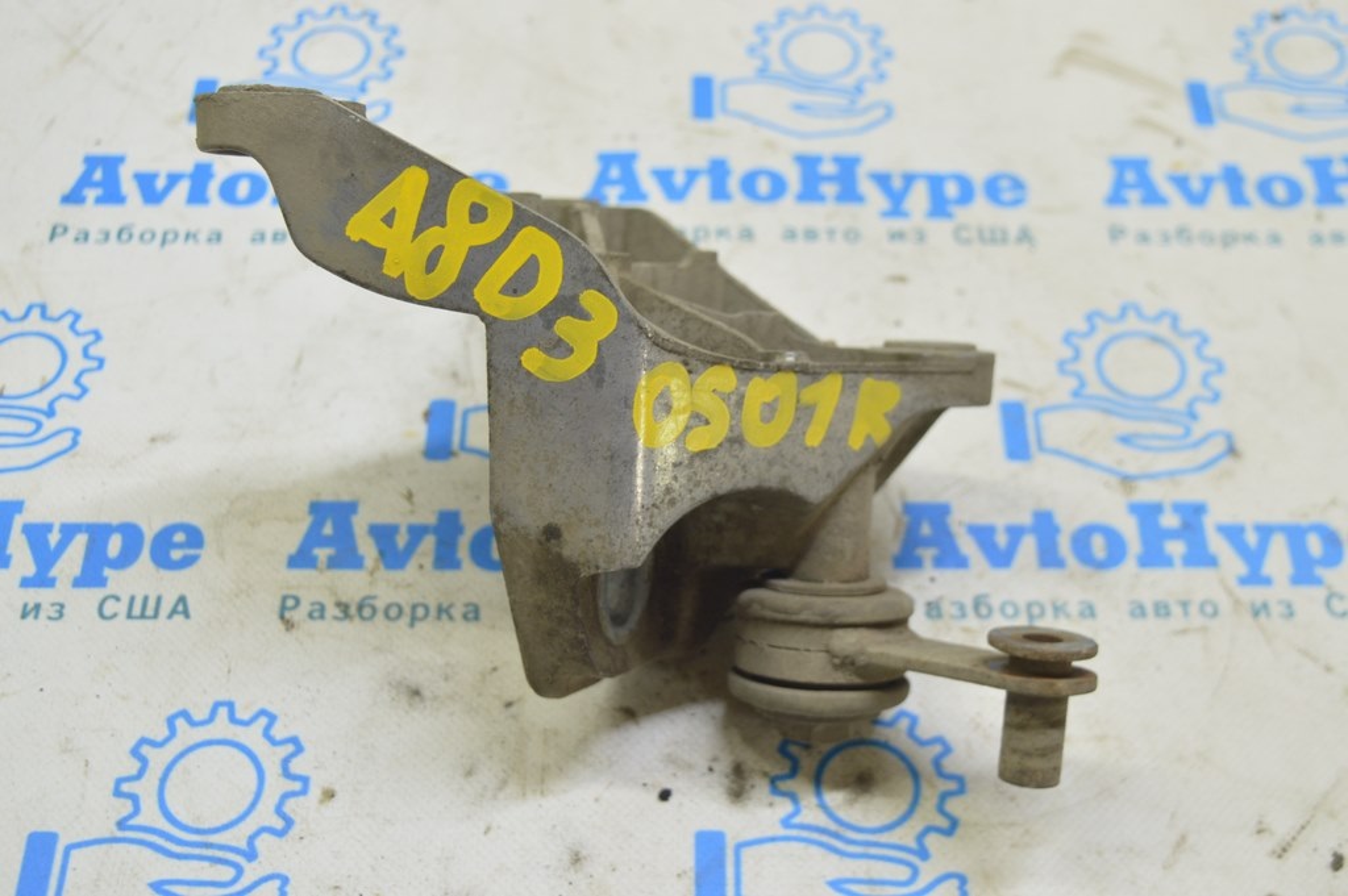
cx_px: 674
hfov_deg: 37.9
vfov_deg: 25.7
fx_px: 1964
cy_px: 448
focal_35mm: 52
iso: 400
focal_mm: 35
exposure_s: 1/20
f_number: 5.6
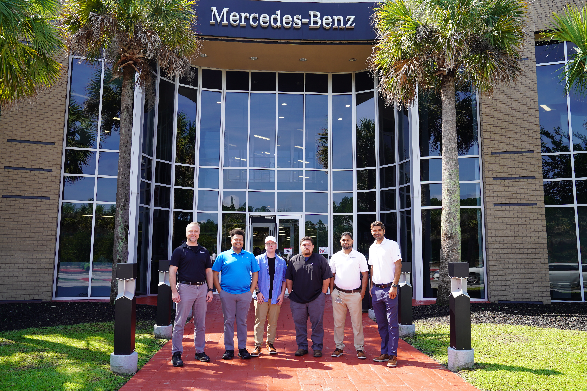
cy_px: 196
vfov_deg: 43.6
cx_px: 294
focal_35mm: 30
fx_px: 489
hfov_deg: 61.9
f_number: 6.3
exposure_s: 1/100
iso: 100
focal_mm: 30
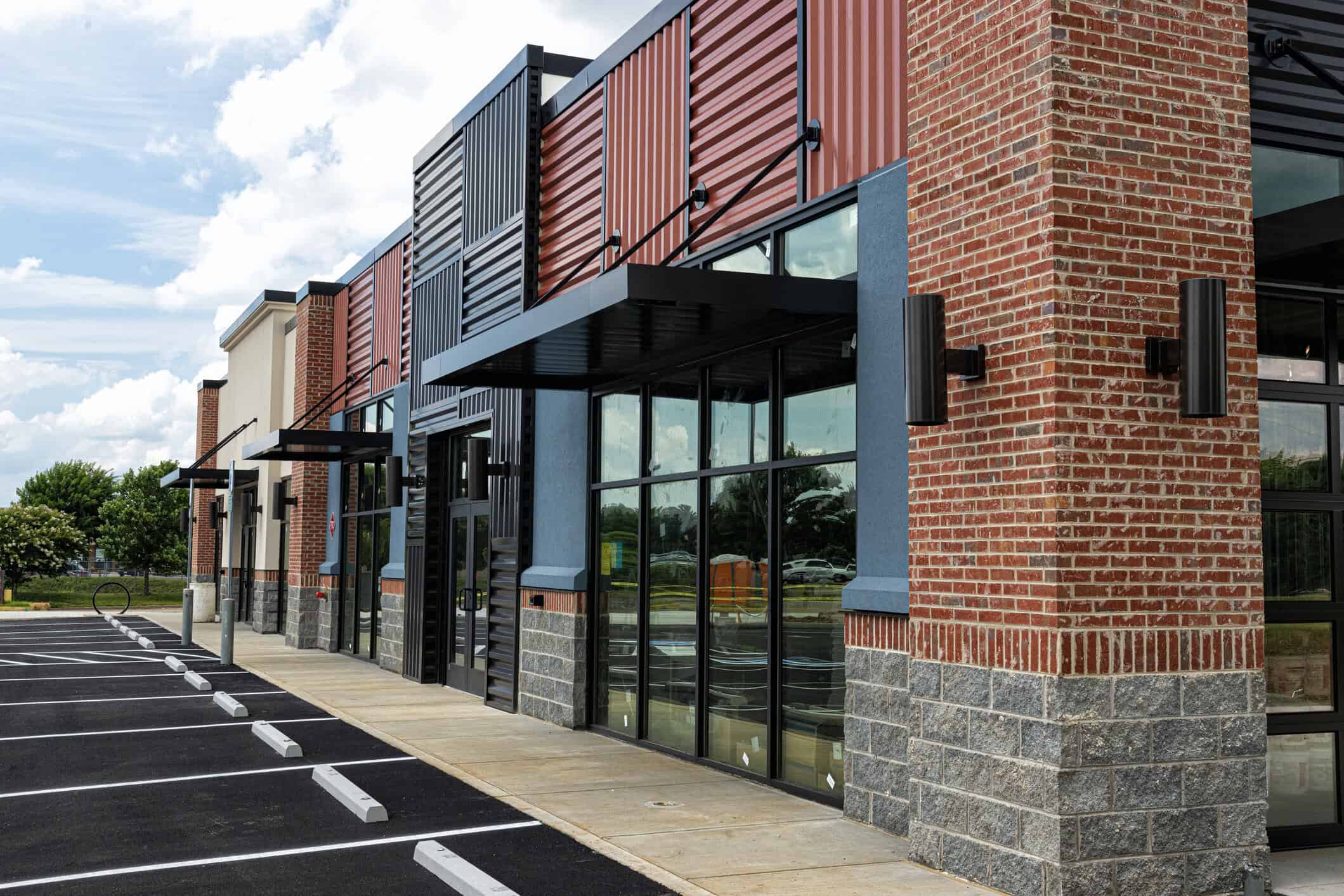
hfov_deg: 50.7
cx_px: 672
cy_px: 448
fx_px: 1419
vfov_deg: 35.1
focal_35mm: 38
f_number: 9.5
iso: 800
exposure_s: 1/350
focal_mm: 38
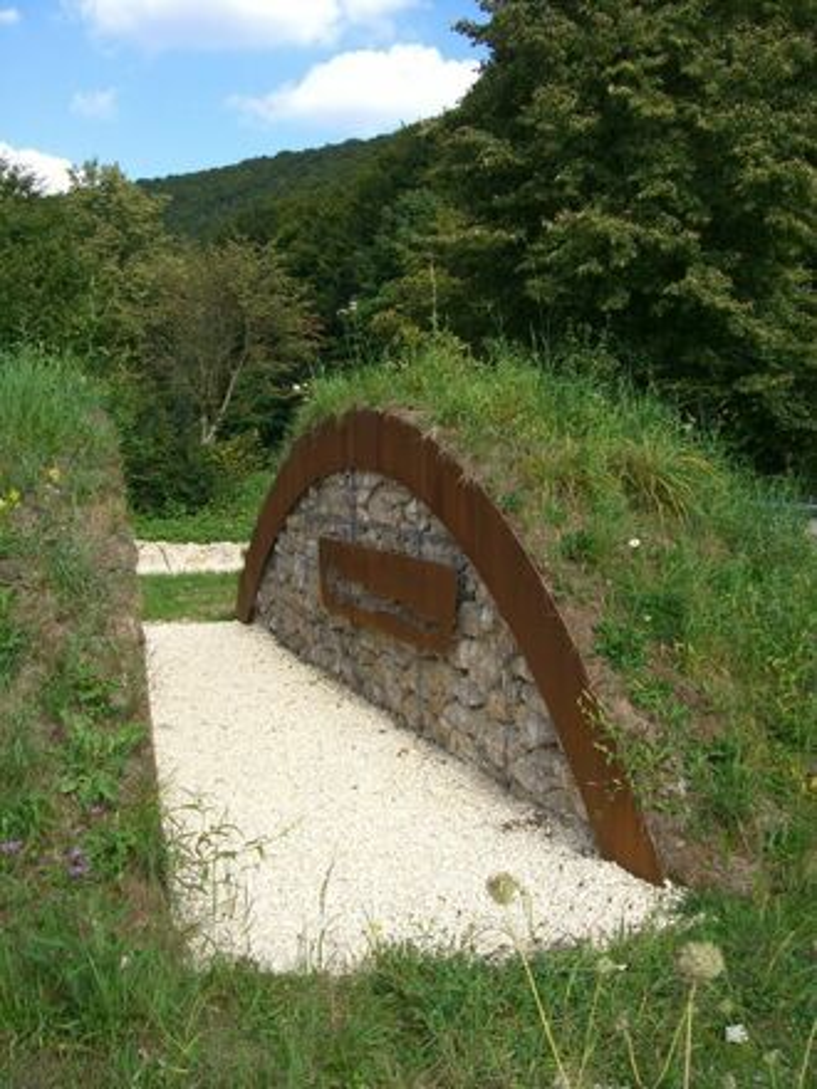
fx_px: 1196
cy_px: 544
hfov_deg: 37.7
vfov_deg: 49.0
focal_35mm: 38
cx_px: 408
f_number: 4.3
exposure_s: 1/320
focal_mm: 6.2
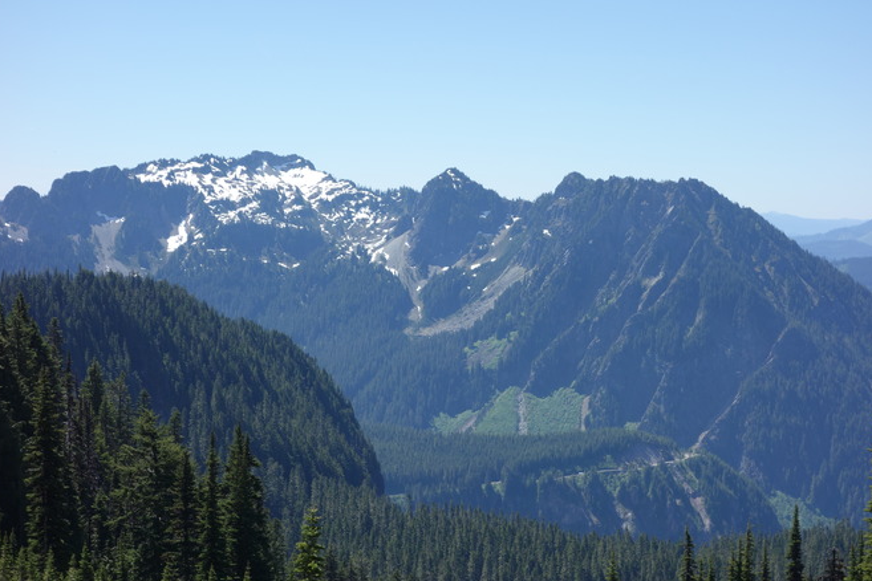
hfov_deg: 26.3
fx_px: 1865
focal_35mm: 77
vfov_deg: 17.7
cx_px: 442
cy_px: 280
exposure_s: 1/400
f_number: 5.6
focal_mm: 27.54
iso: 125
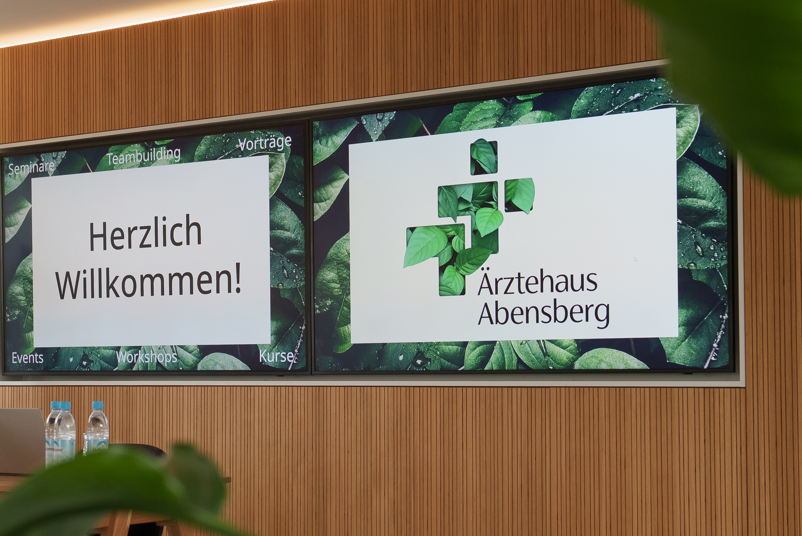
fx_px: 1181
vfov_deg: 25.6
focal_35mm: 53
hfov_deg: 37.4
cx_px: 349
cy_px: 261
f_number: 4.5
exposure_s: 1/160
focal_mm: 43
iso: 500
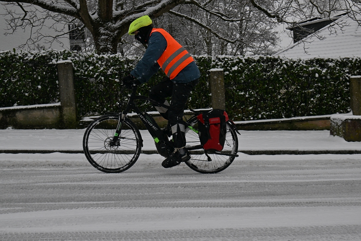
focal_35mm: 48
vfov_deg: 28.1
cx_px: 180
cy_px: 120
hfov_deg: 41.1
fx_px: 481
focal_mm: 48
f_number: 11
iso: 320
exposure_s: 1/640
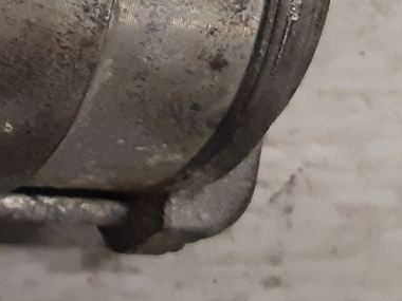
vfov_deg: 10.2
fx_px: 1626
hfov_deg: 11.5
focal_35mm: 140
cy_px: -177
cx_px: -577
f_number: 1.7
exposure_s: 1/50
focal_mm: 3.93
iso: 160
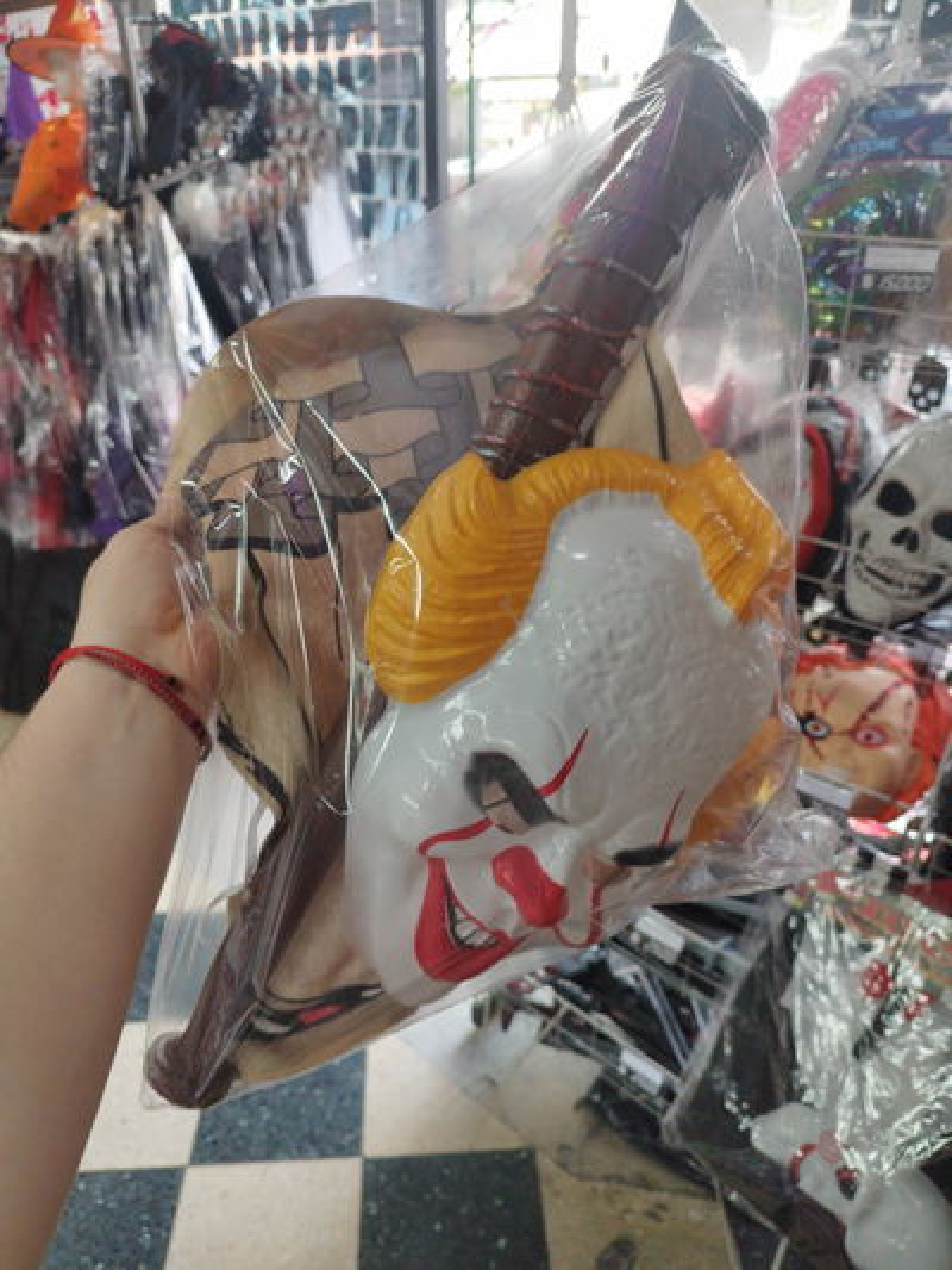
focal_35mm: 24
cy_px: 635
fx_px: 880
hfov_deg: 56.8
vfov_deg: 71.6
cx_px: 476
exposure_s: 1/33.3
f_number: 1.89
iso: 210
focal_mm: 5.89
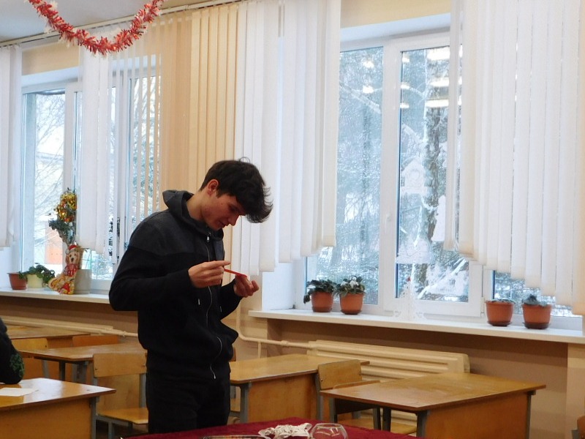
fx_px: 507
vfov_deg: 46.8
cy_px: 220
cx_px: 292
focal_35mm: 30
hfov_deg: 60.0
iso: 125
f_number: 3.2
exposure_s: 1/50
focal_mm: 5.3
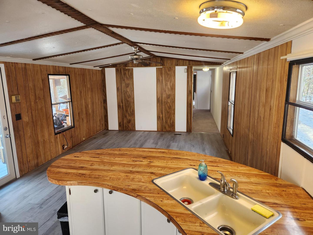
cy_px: 118
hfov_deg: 73.9
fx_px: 208
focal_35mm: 23
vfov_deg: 58.9
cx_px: 156
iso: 125
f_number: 1.8
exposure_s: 1/120
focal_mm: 5.4
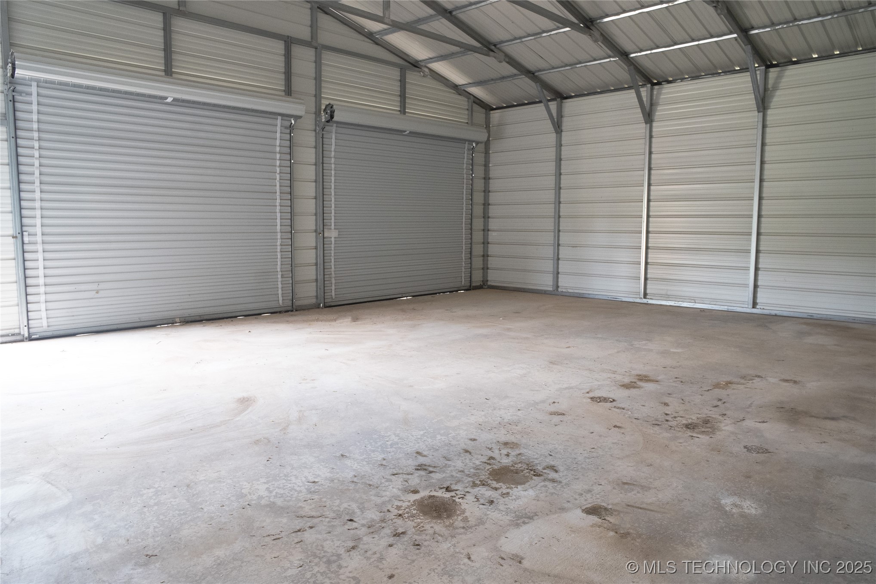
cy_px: 292
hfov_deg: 73.7
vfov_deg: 53.1
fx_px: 584
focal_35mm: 24
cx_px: 438
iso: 4000
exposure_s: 1/10
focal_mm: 16
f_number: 8
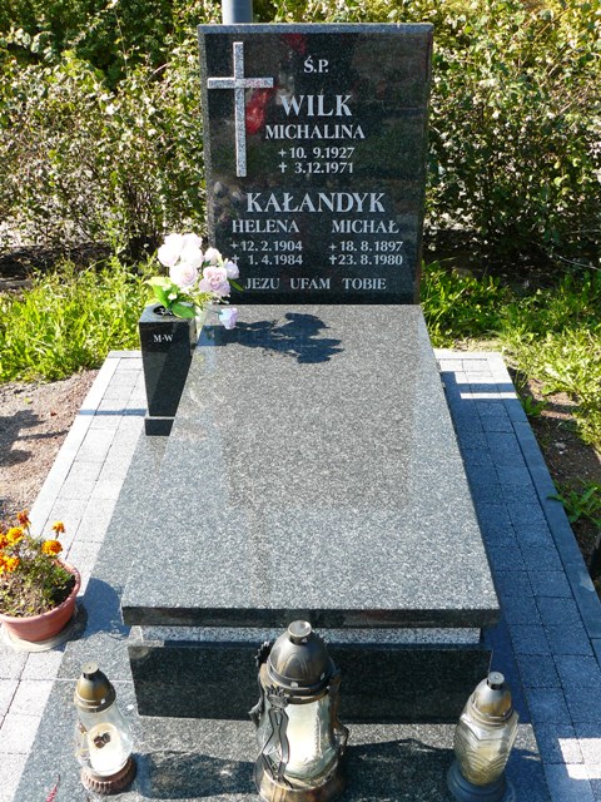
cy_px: 401
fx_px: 833
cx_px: 300
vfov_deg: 51.4
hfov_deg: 39.7
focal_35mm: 36
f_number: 4
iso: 100
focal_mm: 6
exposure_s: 1/160
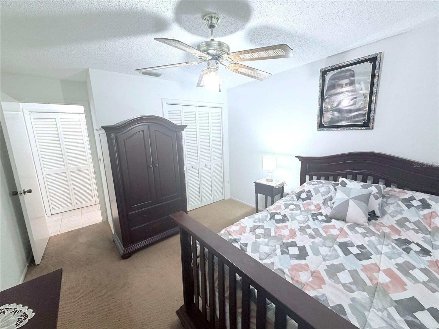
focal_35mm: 14
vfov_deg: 85.7
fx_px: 178
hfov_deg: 102.1
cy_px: 164
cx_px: 220
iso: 250
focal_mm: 2.22
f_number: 2.2
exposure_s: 1/60
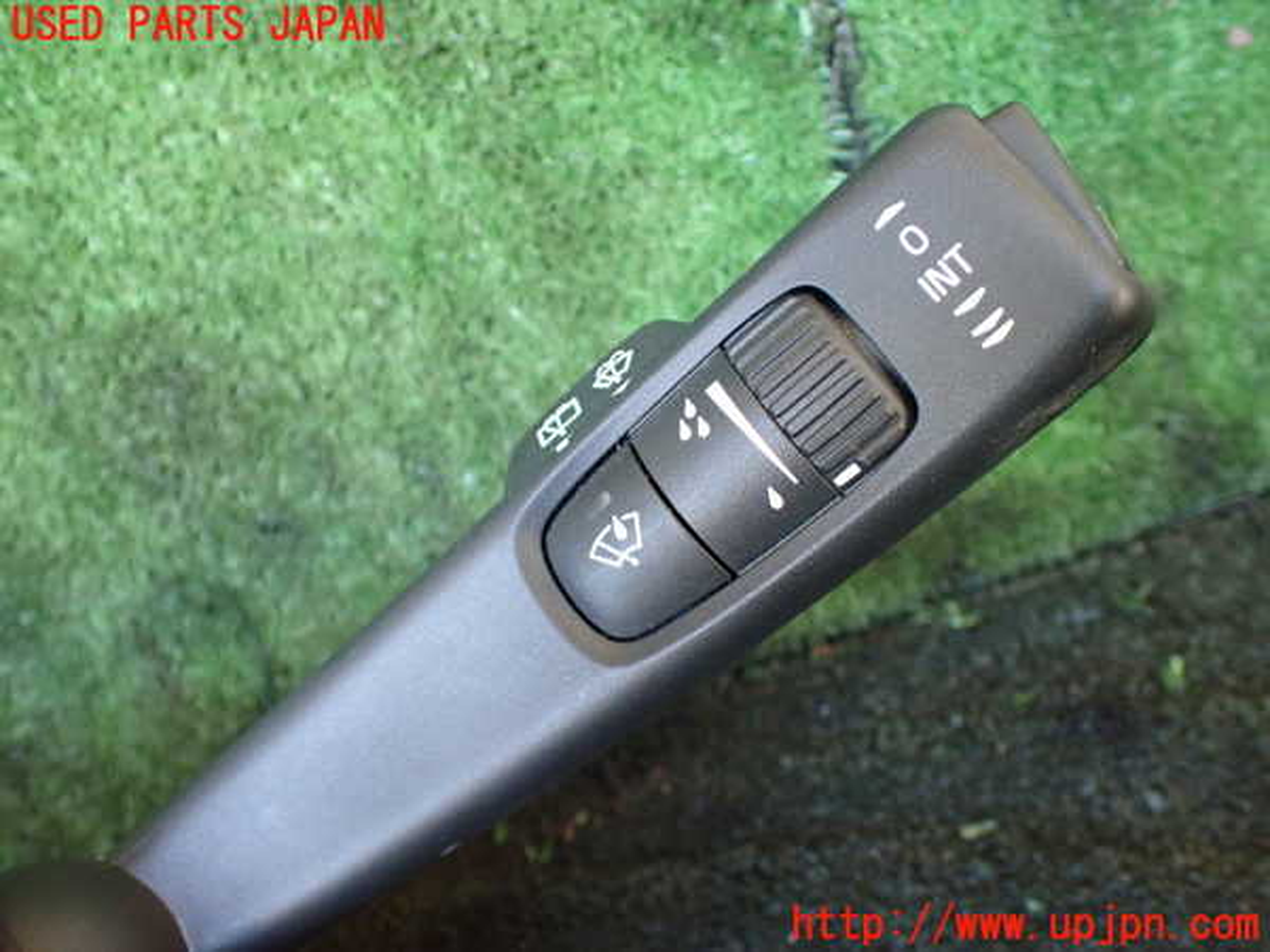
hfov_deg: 60.0
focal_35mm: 30
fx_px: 1101
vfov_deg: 46.8
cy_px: 476
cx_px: 635
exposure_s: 1/80
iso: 800
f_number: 2.3
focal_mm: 5.4
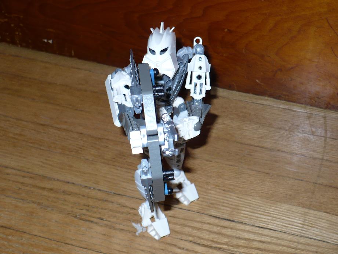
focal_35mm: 69
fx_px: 674
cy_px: 127
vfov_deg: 21.3
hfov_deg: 28.2
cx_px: 169
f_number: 3.2
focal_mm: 11.4
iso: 100
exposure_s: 1/30
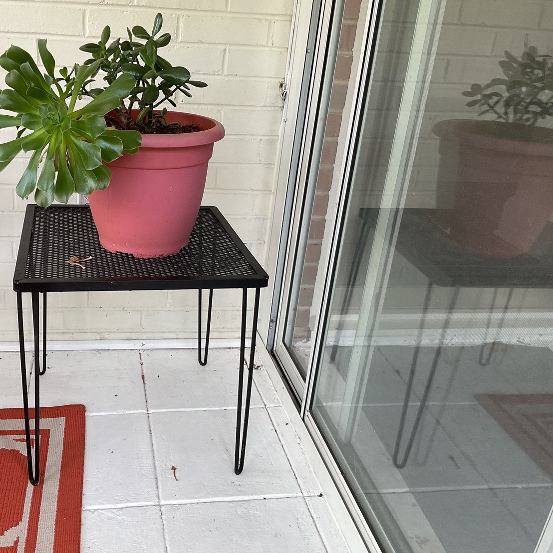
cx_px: 180
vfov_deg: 47.2
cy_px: 281
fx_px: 633
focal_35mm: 35
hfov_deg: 46.4
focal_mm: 3
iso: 40
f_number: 1.8
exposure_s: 1/120
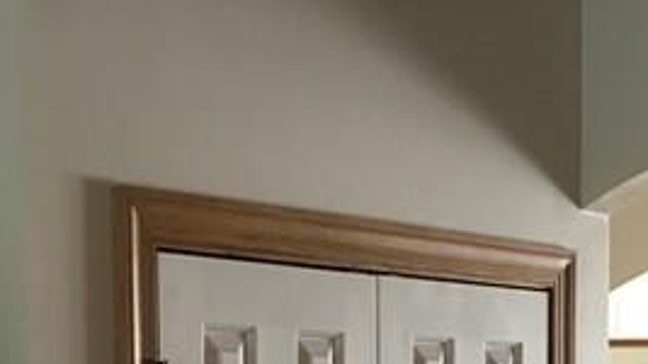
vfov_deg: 9.5
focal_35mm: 121
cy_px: 653
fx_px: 2078
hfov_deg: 17.0
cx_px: 748
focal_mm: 4.15
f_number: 2.2
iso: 80
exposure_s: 1/30
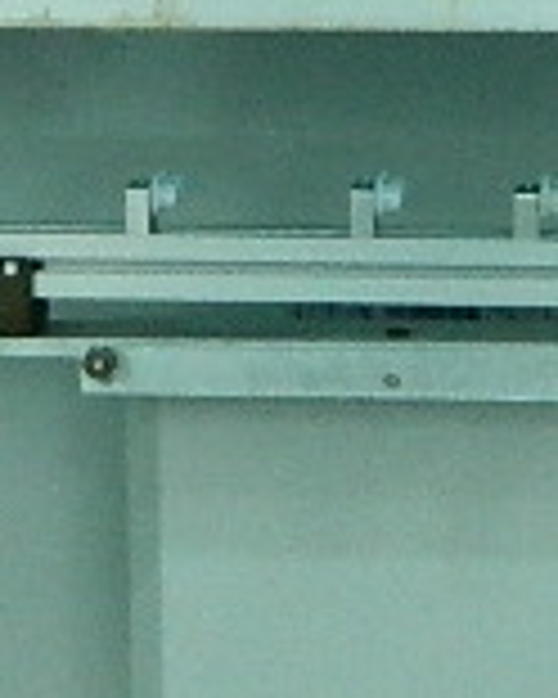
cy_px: 459
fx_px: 3324
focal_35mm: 161
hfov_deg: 9.6
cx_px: 274
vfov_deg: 12.0
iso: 400
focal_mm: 4.5
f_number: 3.1
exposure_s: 1/25
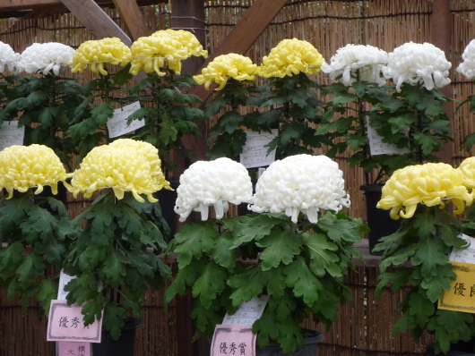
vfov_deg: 16.4
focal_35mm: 90
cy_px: 178
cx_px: 238
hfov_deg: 21.8
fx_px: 1236
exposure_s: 1/60
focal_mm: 13.2
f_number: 4.9
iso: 320
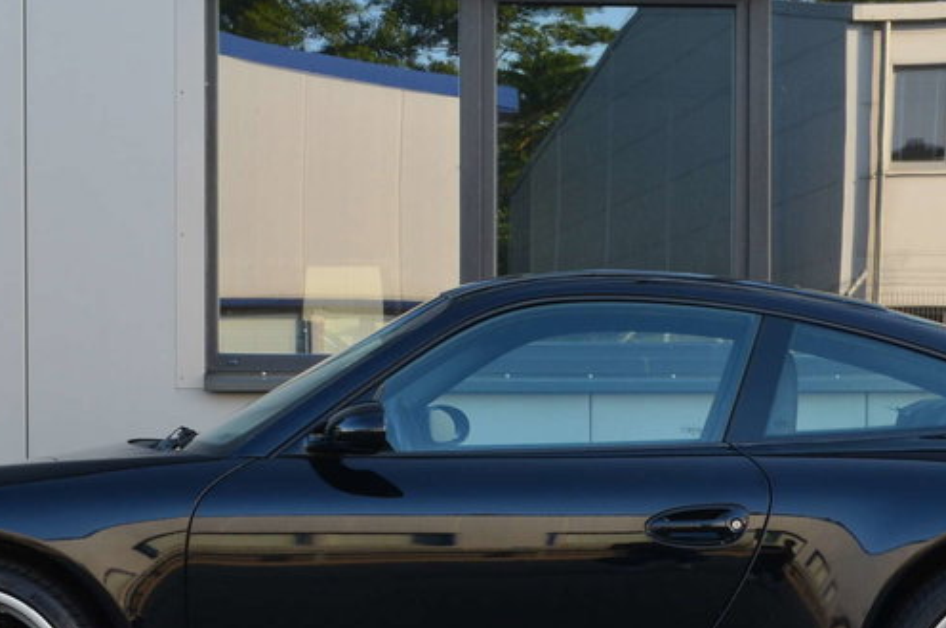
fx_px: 2597
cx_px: 523
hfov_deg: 20.6
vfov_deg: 13.7
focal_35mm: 99
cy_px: 508
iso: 400
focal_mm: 32
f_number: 10
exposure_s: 1/50
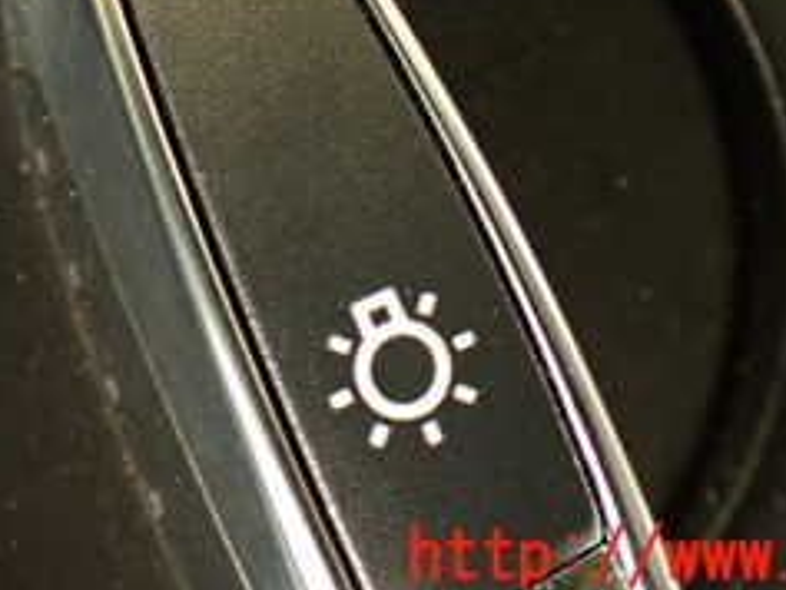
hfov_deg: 23.8
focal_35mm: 81
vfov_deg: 17.3
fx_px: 1840
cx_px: 163
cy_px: -146
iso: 320
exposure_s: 1/30
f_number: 2.4
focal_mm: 5.79
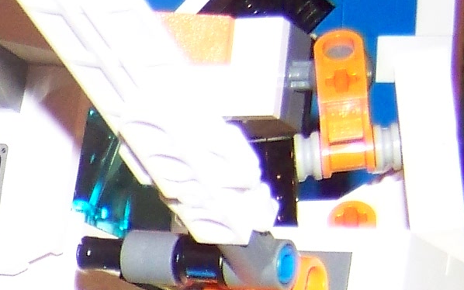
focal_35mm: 207
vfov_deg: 6.1
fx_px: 2618
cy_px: 668
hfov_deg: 9.0
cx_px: -683
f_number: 2.8
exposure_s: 1/30
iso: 200
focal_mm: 6.3
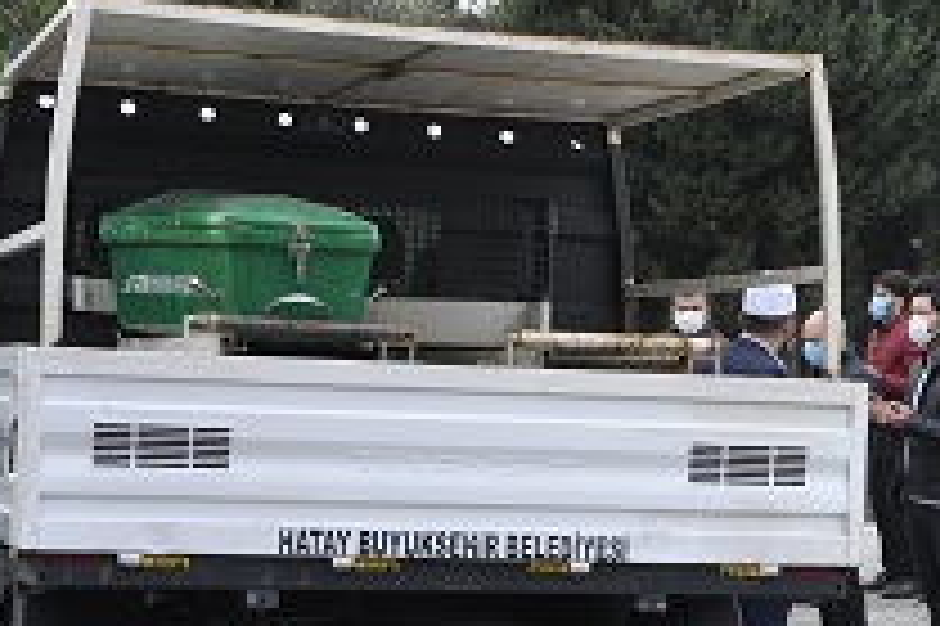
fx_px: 3209
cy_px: 511
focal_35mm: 123
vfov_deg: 11.1
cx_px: 902
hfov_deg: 16.4
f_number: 7.1
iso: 320
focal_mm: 40
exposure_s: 1/200
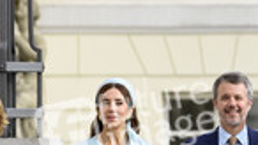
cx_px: 177
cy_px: 212
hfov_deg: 2.0
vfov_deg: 1.1
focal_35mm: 1093
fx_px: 7475
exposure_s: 1/1000
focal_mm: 380
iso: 1600
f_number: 9
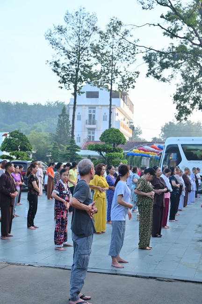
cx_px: 101
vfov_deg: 39.6
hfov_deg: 26.9
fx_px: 422
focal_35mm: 50
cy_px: 152
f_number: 5.6
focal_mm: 50
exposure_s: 1/125
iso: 200
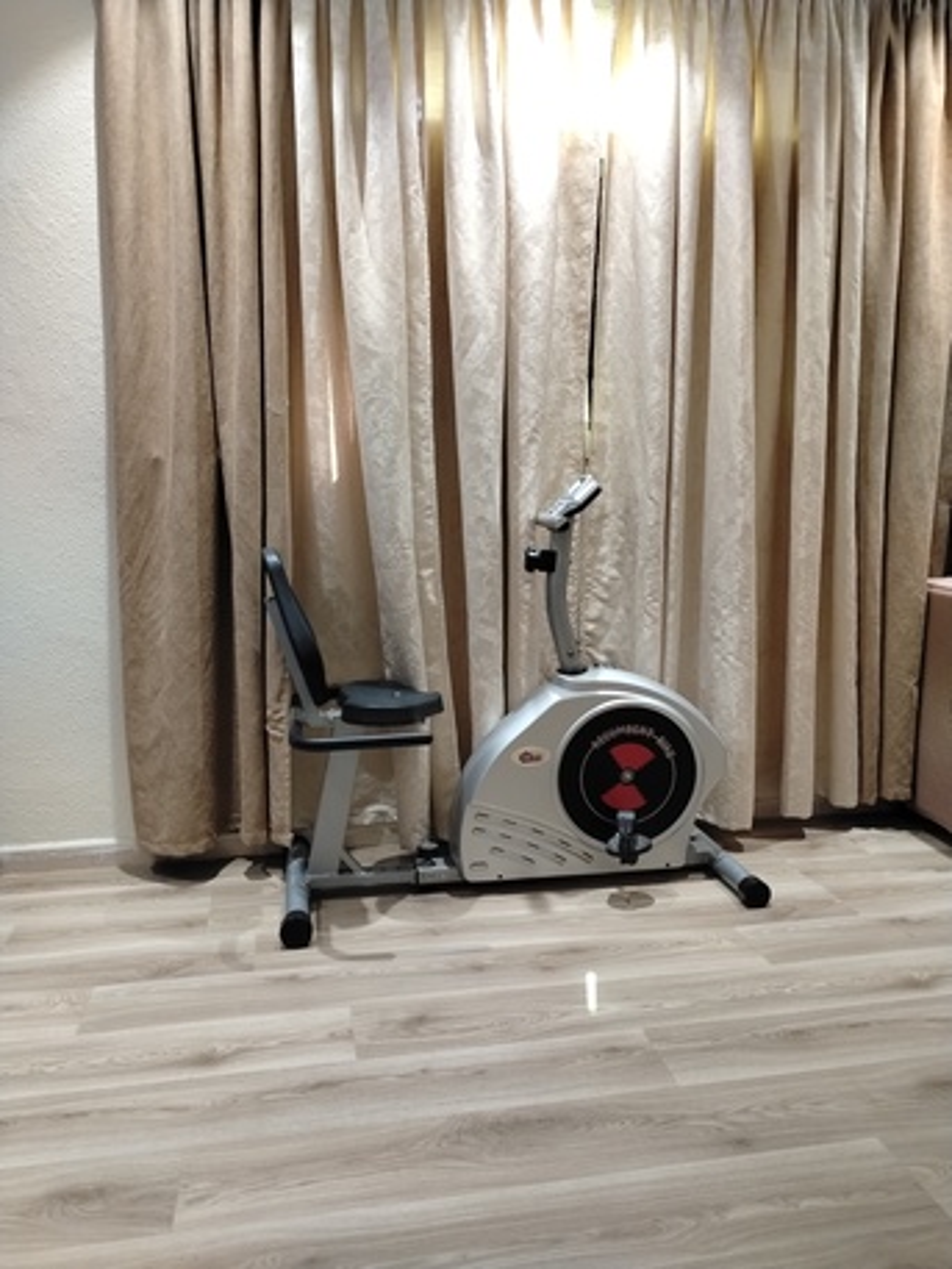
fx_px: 990
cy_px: 634
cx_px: 476
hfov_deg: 51.4
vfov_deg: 65.3
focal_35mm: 27
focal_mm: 4.05
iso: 1931
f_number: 1.8
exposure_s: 1/100
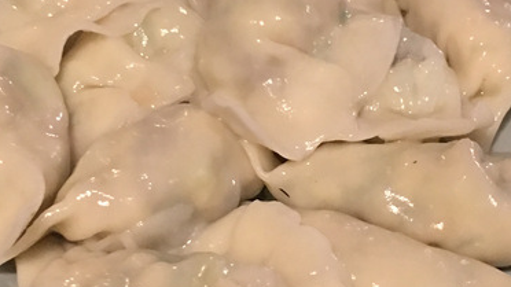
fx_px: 921
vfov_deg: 17.7
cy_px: 122
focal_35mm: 68
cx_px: 249
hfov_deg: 31.0
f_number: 2.2
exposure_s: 1/4
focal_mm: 4.15
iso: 100
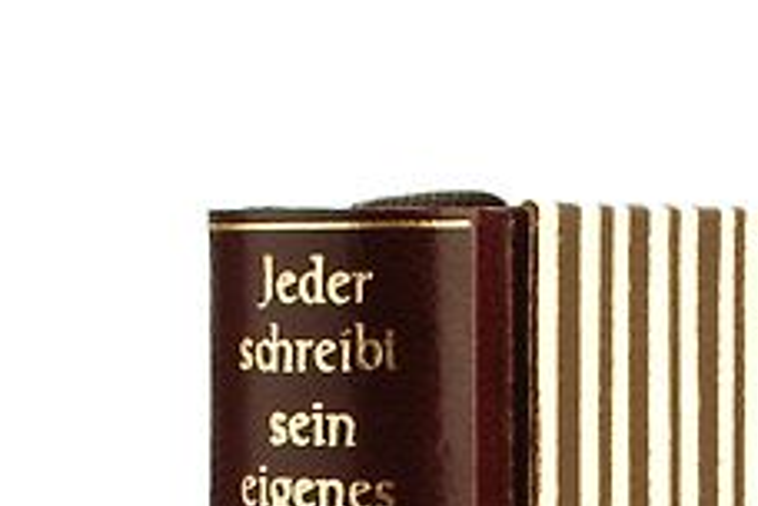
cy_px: 1212
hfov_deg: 8.2
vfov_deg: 5.3
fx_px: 5306
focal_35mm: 252
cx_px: 347
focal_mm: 32
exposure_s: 1/160
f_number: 20
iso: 100
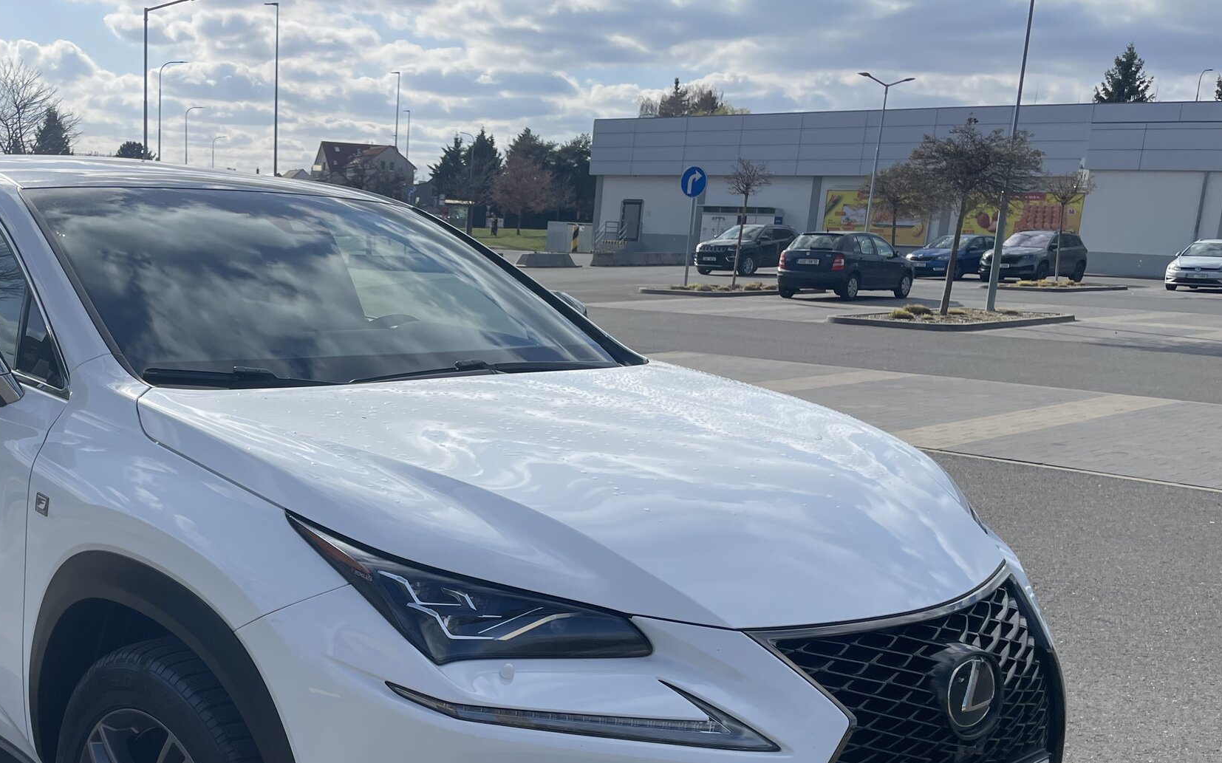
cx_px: 380
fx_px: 1332
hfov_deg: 48.2
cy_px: 552
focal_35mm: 40
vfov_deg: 31.5
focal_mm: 4.2
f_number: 1.6
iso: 32
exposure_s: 1/4464
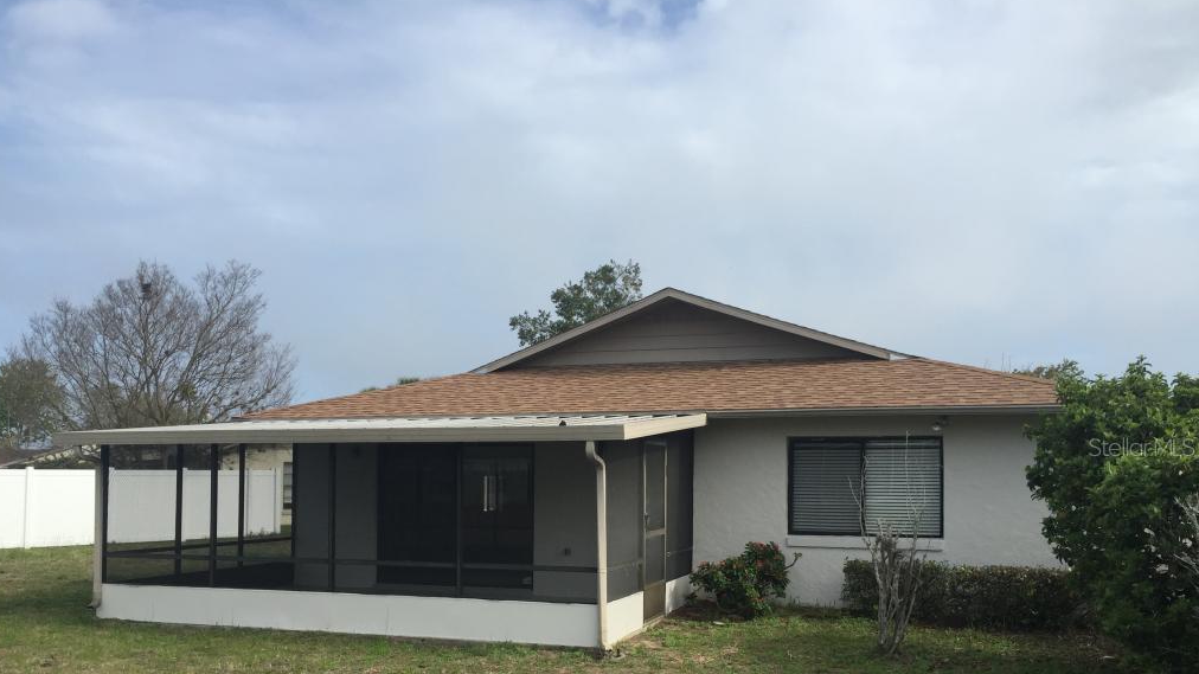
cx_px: 594
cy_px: 447
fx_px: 1017
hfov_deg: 61.0
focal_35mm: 32
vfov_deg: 36.3
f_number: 2.2
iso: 32
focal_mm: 4.15
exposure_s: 1/1799
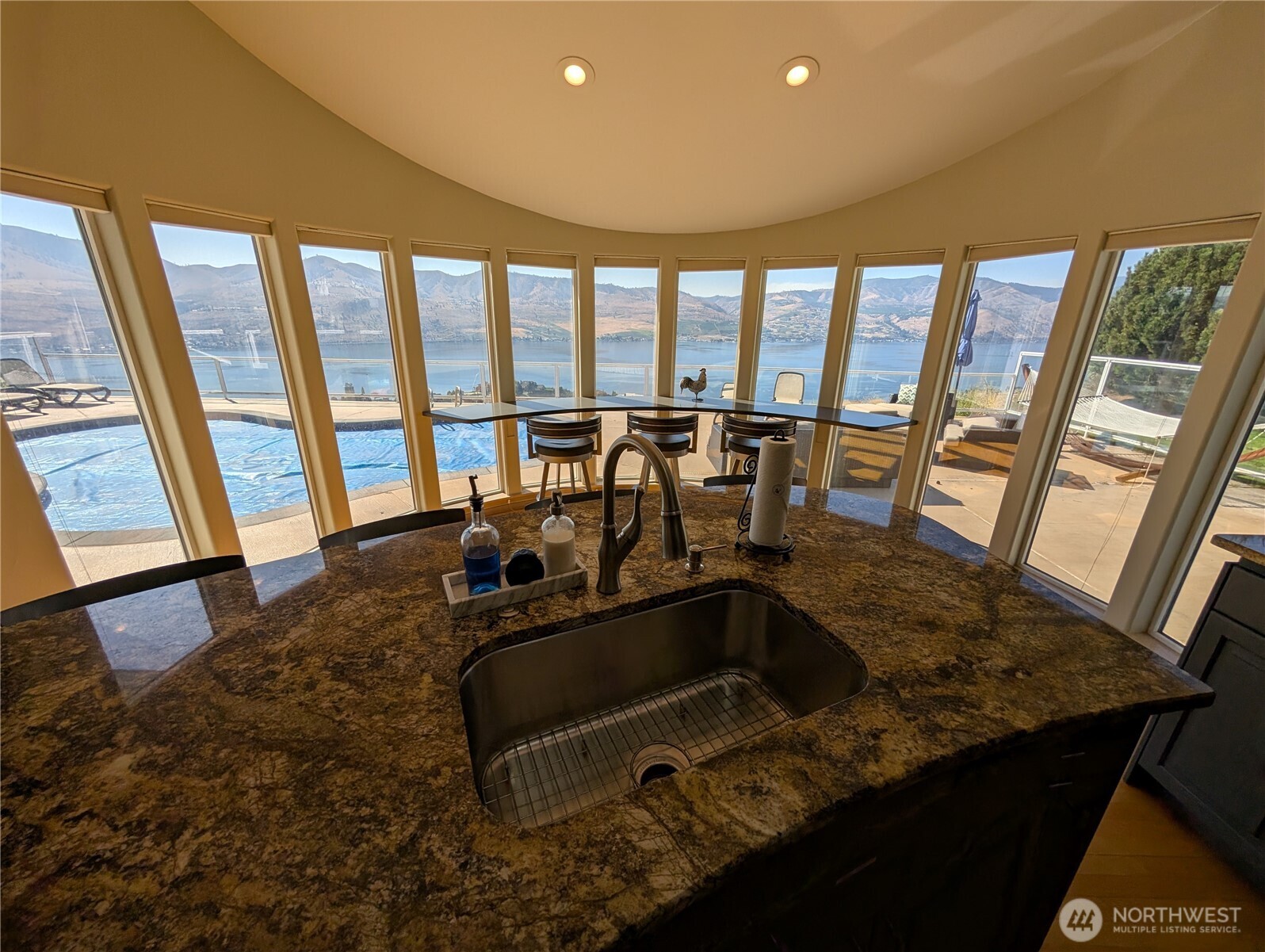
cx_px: 632
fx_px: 439
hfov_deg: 110.5
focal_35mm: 12
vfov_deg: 94.6
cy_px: 476
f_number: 1.7
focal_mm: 2.02
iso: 53
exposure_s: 1/2342
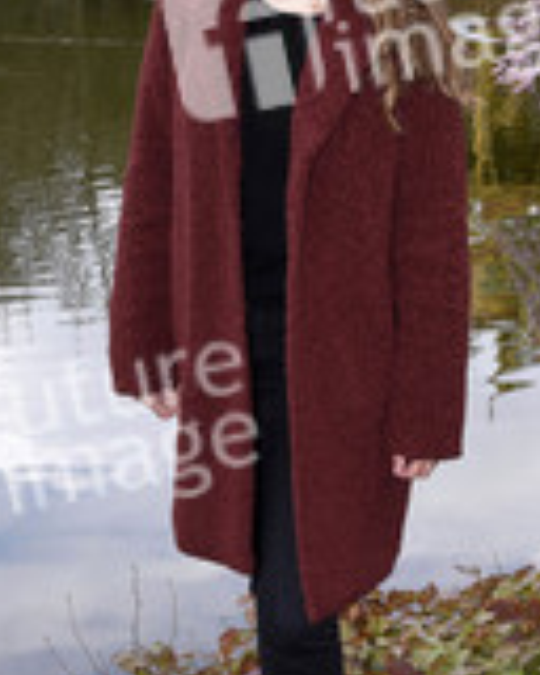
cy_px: 232
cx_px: 502
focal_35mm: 94
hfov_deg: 16.1
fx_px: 1878
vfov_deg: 20.3
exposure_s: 1/160
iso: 400
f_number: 10
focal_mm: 40
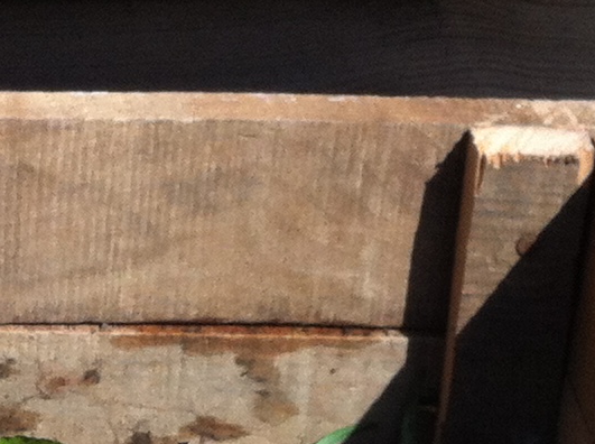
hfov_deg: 11.5
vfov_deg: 8.5
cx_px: 103
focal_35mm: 171
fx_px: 2933
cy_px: 545
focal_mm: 3.85
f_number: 2.8
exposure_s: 1/1678
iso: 80
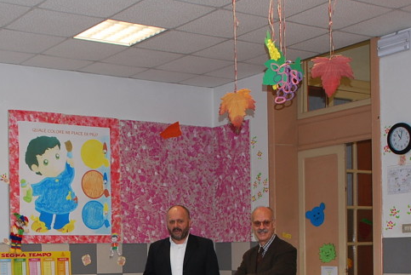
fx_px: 800
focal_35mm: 70
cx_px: 115
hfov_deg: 28.5
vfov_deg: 19.0
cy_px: 275
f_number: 3.8
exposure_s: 1/60
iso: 200
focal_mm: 22
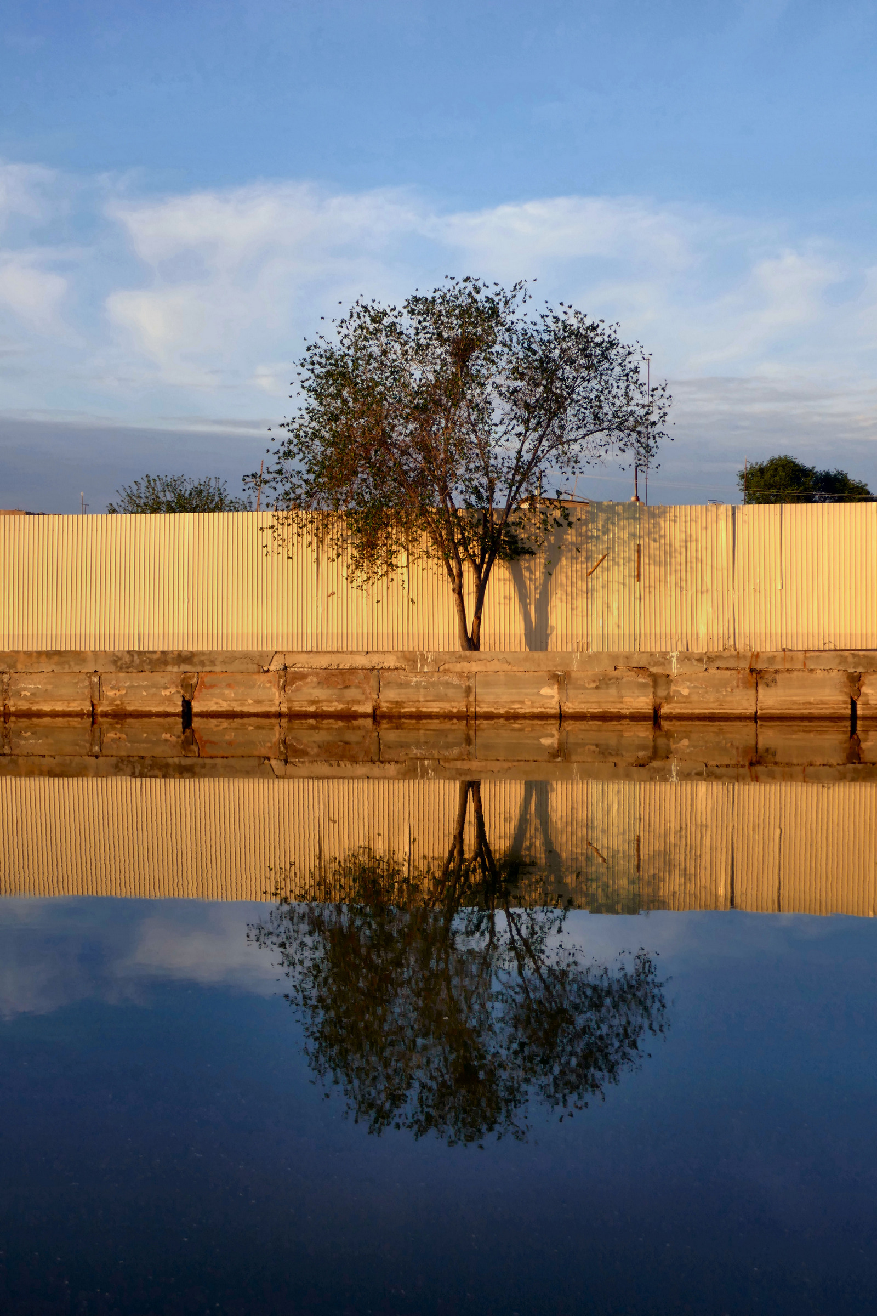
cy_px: 658
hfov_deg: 31.9
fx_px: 1535
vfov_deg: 46.4
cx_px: 438
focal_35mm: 42
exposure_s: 1/1000
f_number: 3.8
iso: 125
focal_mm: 15.3
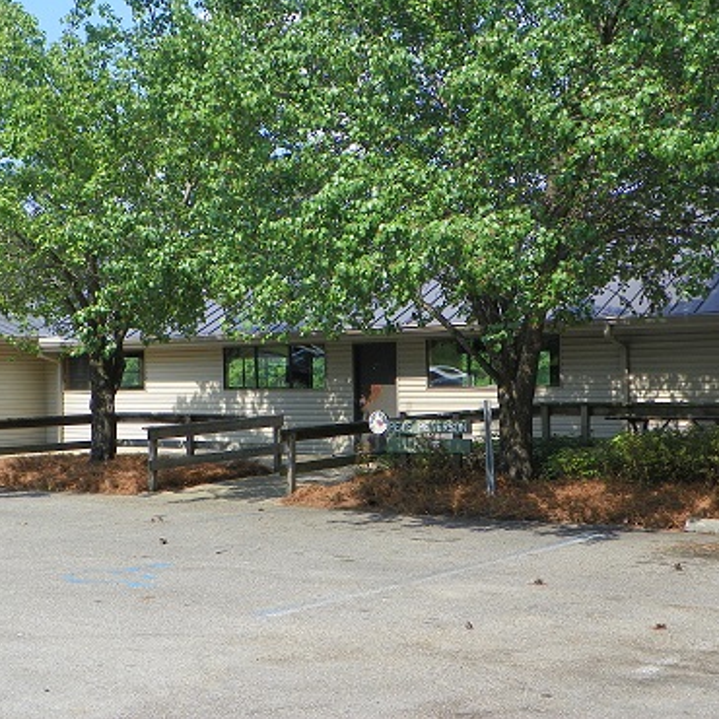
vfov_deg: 31.1
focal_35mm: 55
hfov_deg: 31.0
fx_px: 1292
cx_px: 288
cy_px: 357
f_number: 4
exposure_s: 1/400
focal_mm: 8.2
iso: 64
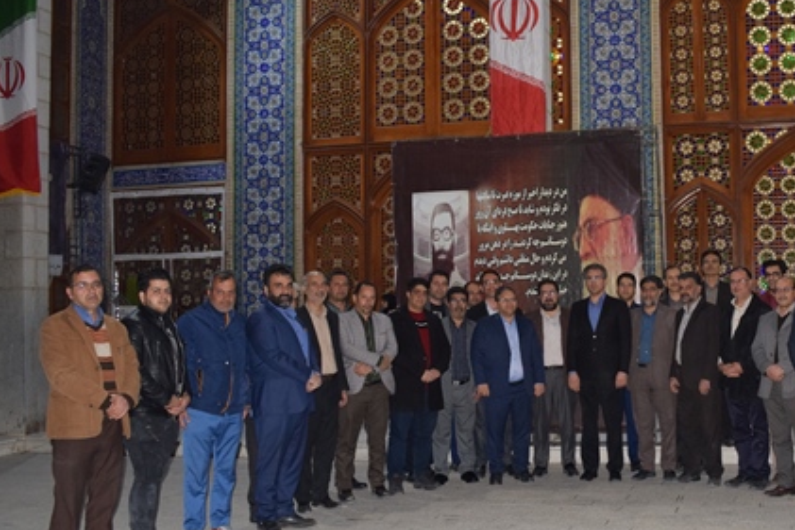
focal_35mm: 41
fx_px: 906
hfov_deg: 45.8
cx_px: 595
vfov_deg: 32.6
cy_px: 312
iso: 1000
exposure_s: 1/60
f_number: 5.6
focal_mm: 18
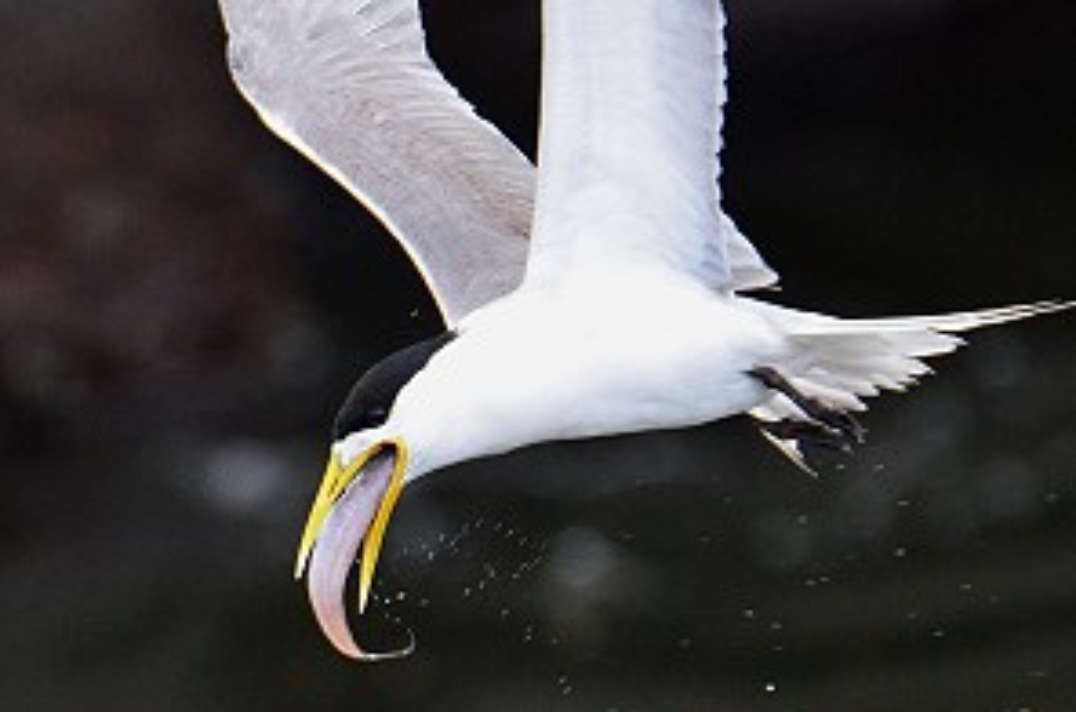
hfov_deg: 1.5
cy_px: 425
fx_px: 40621
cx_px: 636
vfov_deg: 1.0
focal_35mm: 1362
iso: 3200
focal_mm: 420
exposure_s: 1/1000
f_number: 6
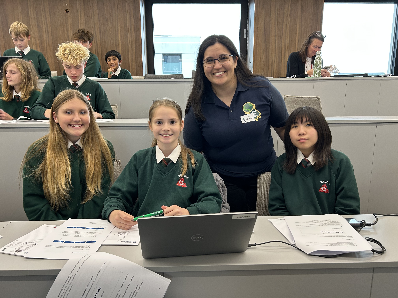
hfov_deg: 67.3
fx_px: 299
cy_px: 149
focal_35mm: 26
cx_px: 199
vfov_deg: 53.1
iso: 125
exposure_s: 1/62
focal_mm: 5.7
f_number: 1.5
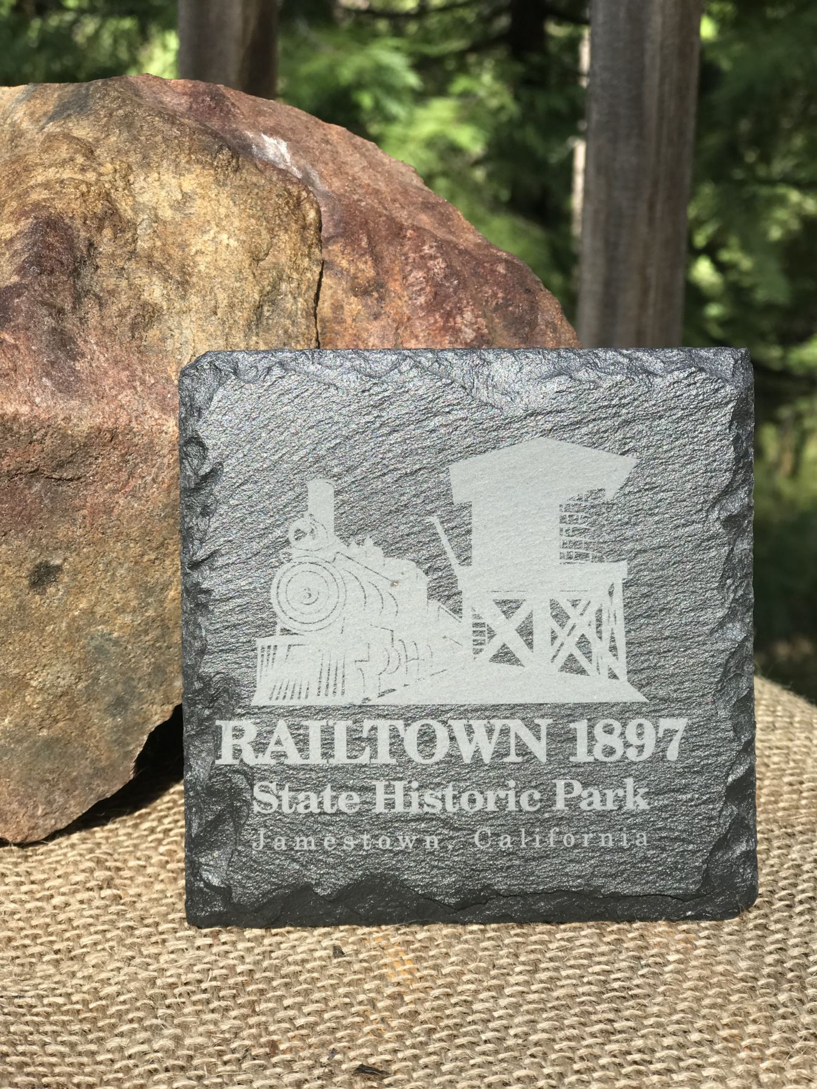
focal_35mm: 57
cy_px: 544
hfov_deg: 25.7
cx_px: 408
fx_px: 1794
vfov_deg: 33.8
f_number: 2.8
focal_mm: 6.6
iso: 20
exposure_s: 1/176
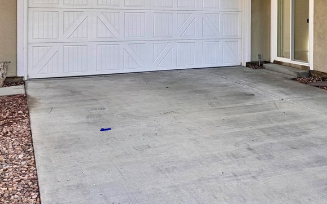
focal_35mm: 45
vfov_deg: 27.5
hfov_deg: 42.4
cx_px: 261
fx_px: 401
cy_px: 20
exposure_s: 1/535
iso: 80
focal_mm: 6.76
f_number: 1.78
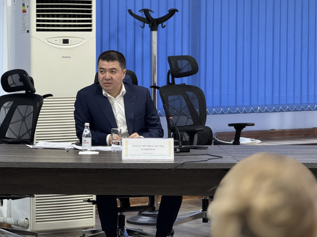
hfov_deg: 13.2
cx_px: 121
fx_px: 1374
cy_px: 102
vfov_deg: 9.9
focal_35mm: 150
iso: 320
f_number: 2.8
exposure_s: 1/60
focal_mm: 15.66
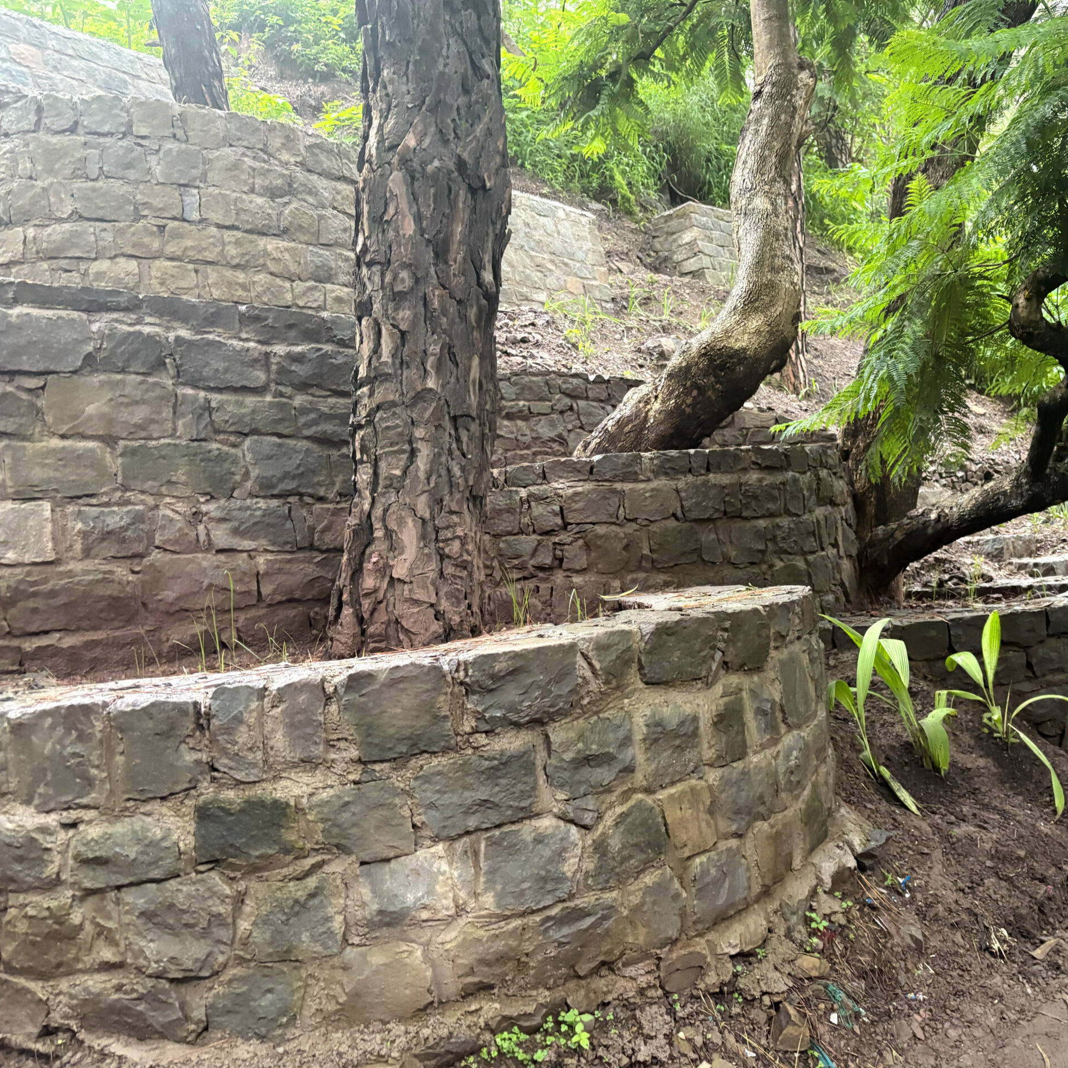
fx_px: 1082
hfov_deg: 51.9
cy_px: 531
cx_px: 672
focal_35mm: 31
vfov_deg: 52.5
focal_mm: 5.96
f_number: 1.6
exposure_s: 1/60
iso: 400
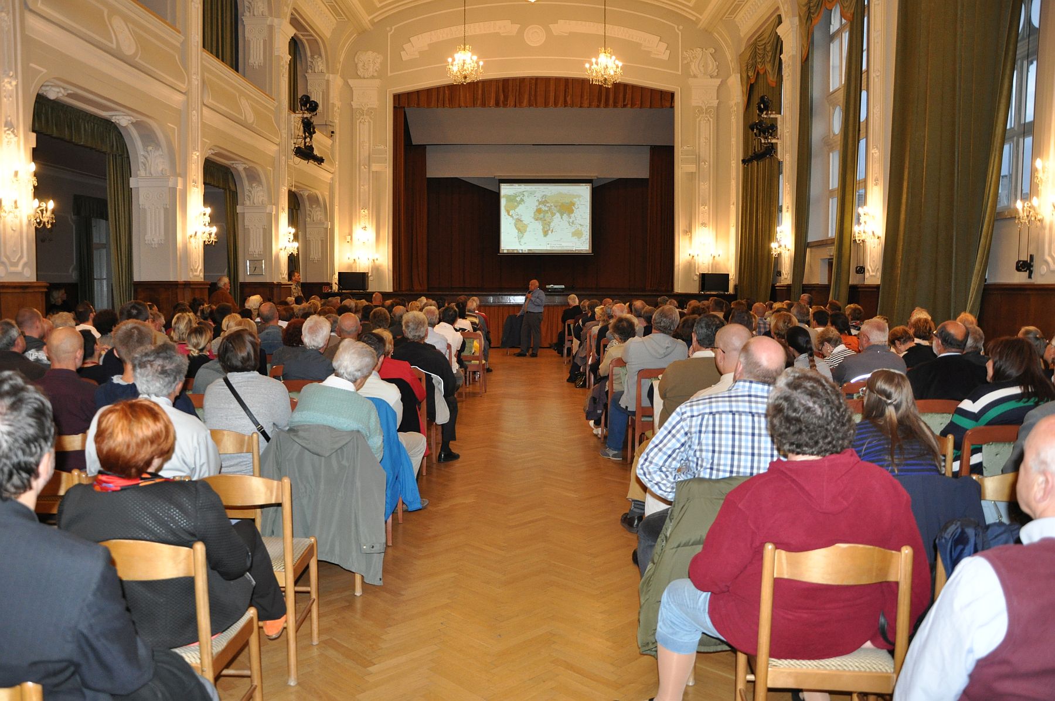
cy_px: 350
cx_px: 528
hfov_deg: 67.4
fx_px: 790
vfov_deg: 47.8
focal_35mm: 27
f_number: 4
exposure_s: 1/60
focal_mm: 18
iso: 800
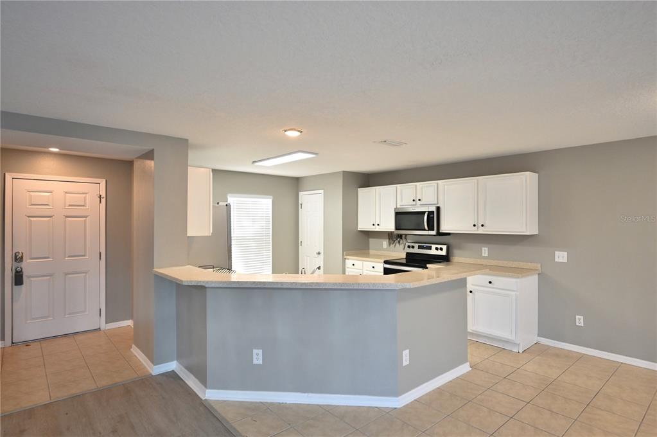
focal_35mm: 18
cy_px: 218
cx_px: 328
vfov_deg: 65.8
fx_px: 337
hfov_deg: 88.5
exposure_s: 1/125
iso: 720
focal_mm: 18.5
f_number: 4
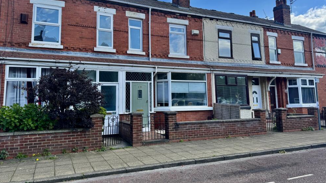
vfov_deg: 42.7
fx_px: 233
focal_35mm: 27
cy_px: 74
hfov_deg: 69.9
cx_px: 160
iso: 80
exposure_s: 1/1042
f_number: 1.78
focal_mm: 6.76
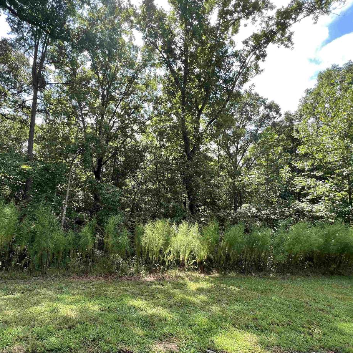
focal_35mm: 16
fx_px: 185
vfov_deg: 87.4
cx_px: 158
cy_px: 184
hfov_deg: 87.1
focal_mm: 1.57
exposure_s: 1/252
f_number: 1.8
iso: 32
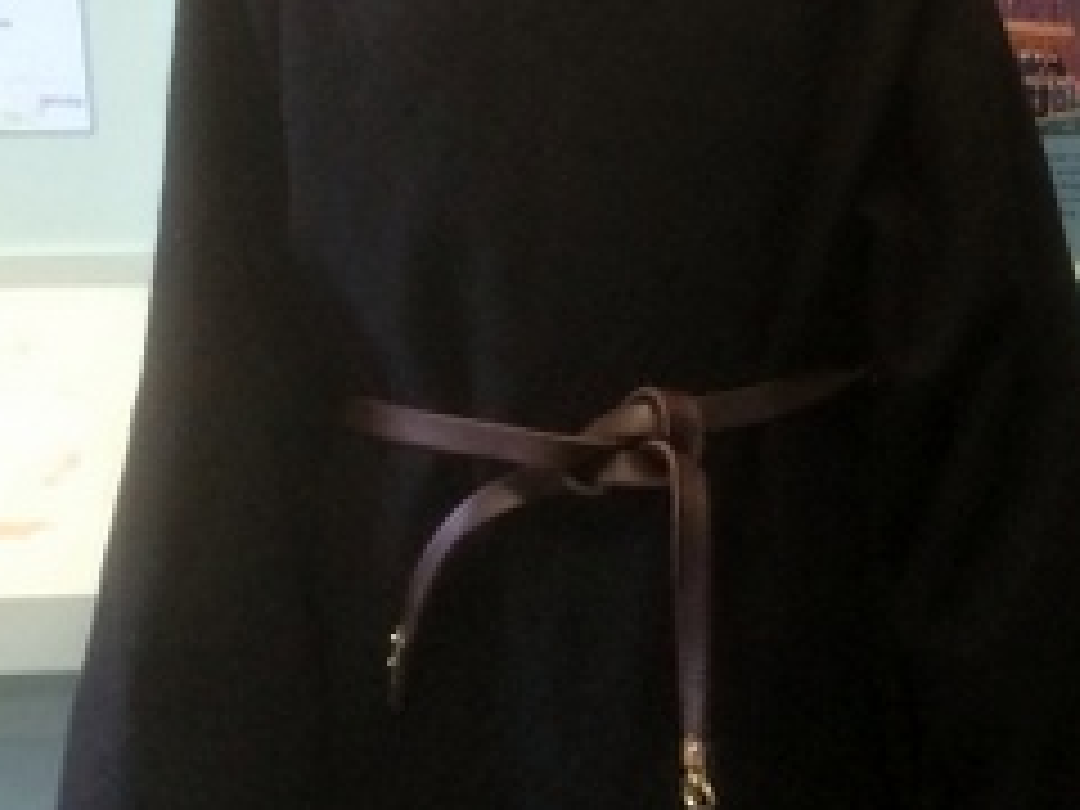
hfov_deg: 18.6
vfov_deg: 14.7
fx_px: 3120
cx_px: 1282
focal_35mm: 100
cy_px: 194
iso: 50
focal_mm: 4.12
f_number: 2.2
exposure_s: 1/30
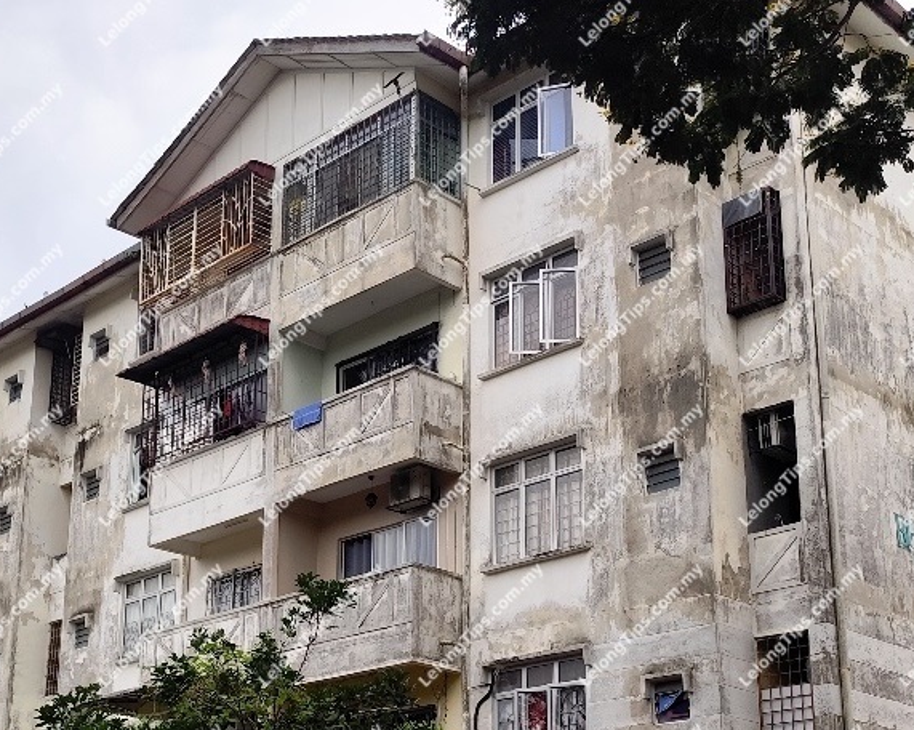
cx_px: 375
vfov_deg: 32.6
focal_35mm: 46
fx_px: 1243
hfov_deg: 40.2
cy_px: 446
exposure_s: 1/284
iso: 50
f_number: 1.65
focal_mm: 6.14
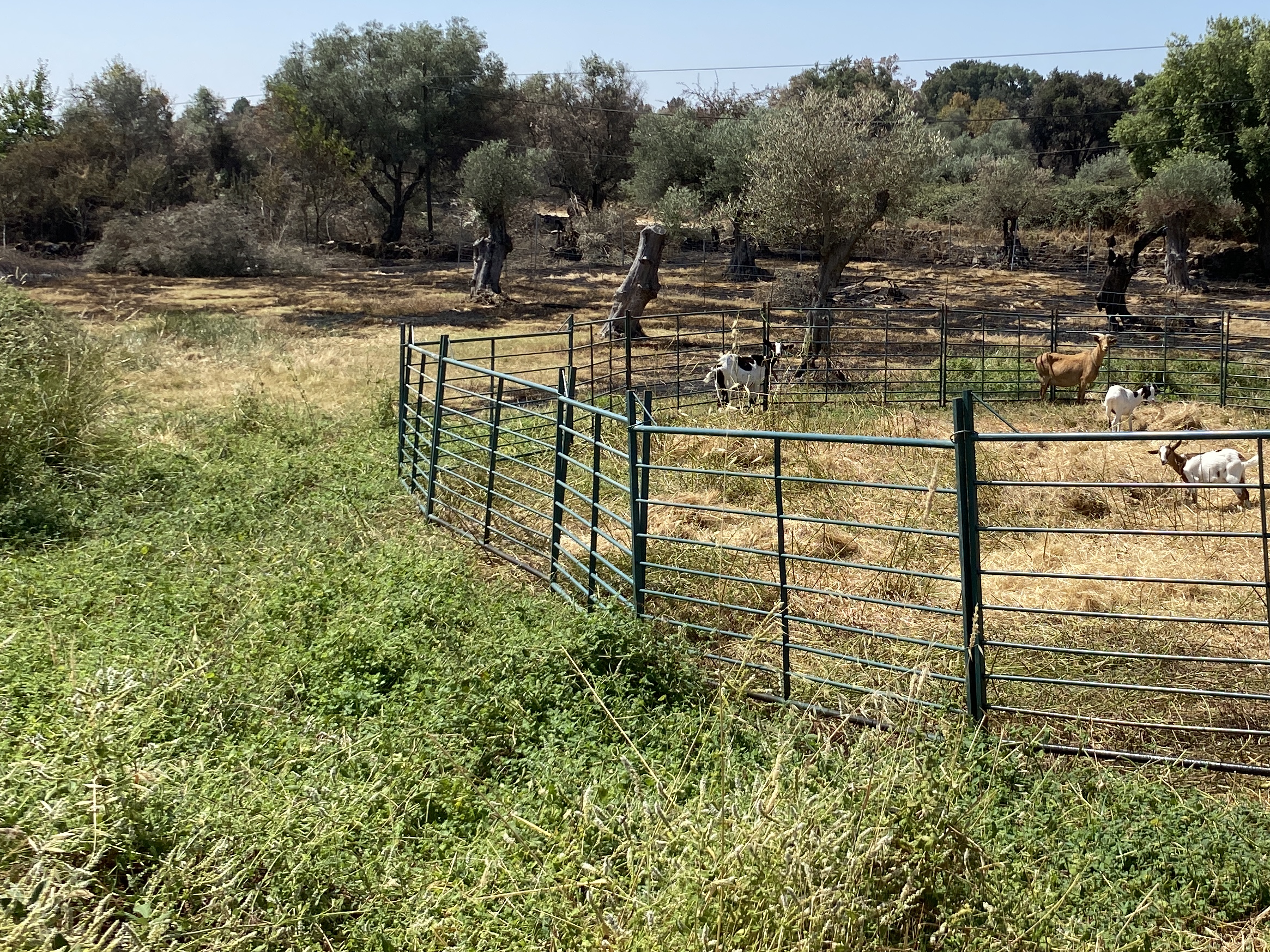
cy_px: 308
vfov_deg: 31.9
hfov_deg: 40.8
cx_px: 963
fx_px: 1651
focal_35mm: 45
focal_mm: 4.25
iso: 32
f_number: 1.8
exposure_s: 1/3401
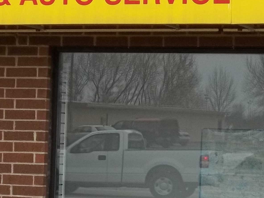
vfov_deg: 8.9
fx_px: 1274
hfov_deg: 11.8
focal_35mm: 167
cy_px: 27
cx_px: 150
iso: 64
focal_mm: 8.3
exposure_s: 1/500
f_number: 3.7
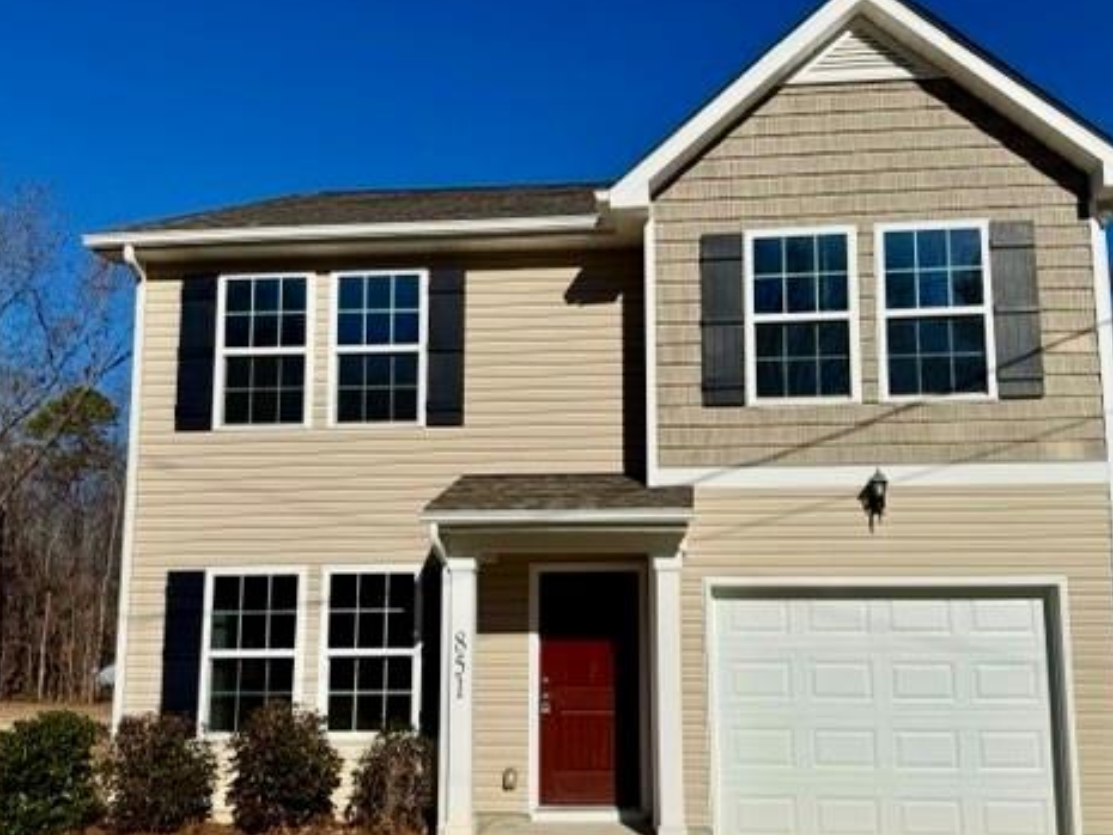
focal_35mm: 33
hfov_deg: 55.3
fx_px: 1061
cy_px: 481
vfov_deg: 42.8
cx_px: 586
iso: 80
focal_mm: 6.76
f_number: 1.78
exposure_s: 1/14286
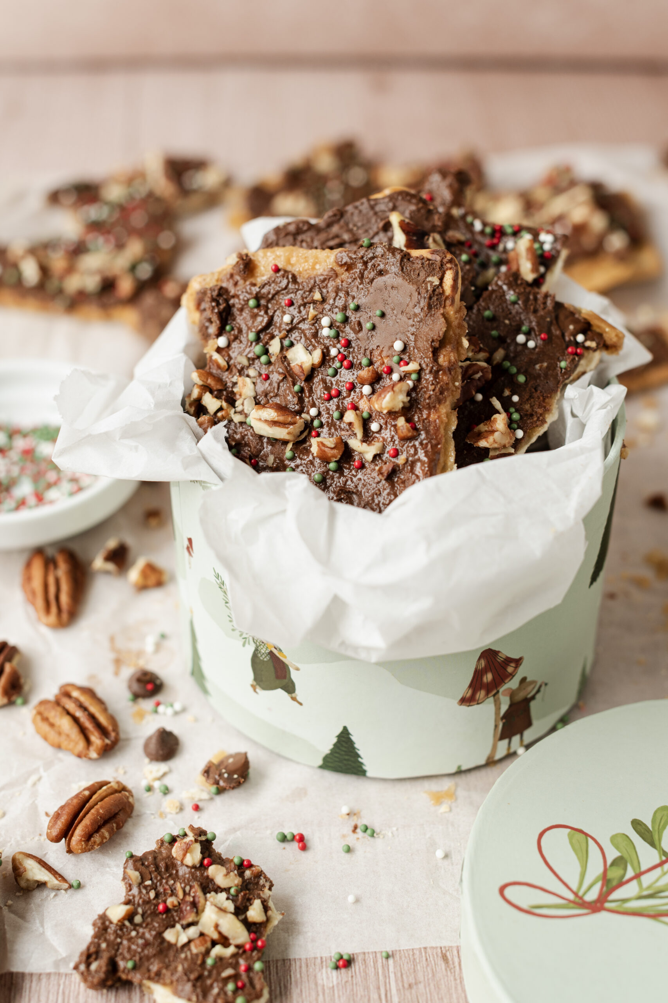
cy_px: 502
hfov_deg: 27.0
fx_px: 1391
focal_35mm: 50
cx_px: 334
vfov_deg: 39.6
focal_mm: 50
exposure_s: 1/60
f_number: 4.5
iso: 250
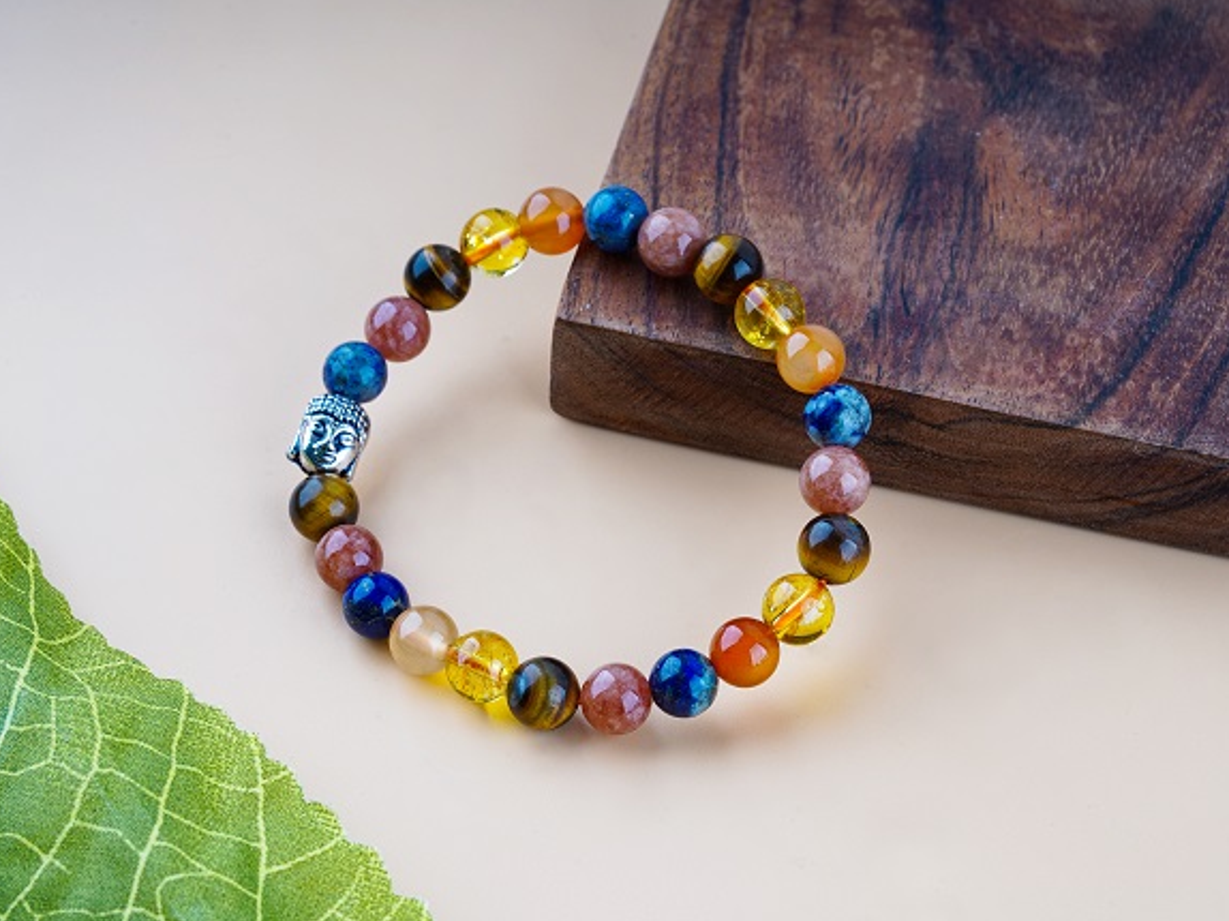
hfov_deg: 20.0
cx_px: 636
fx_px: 3478
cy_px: 459
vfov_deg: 15.1
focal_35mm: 98
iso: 100
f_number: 14
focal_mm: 90
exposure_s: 1/160
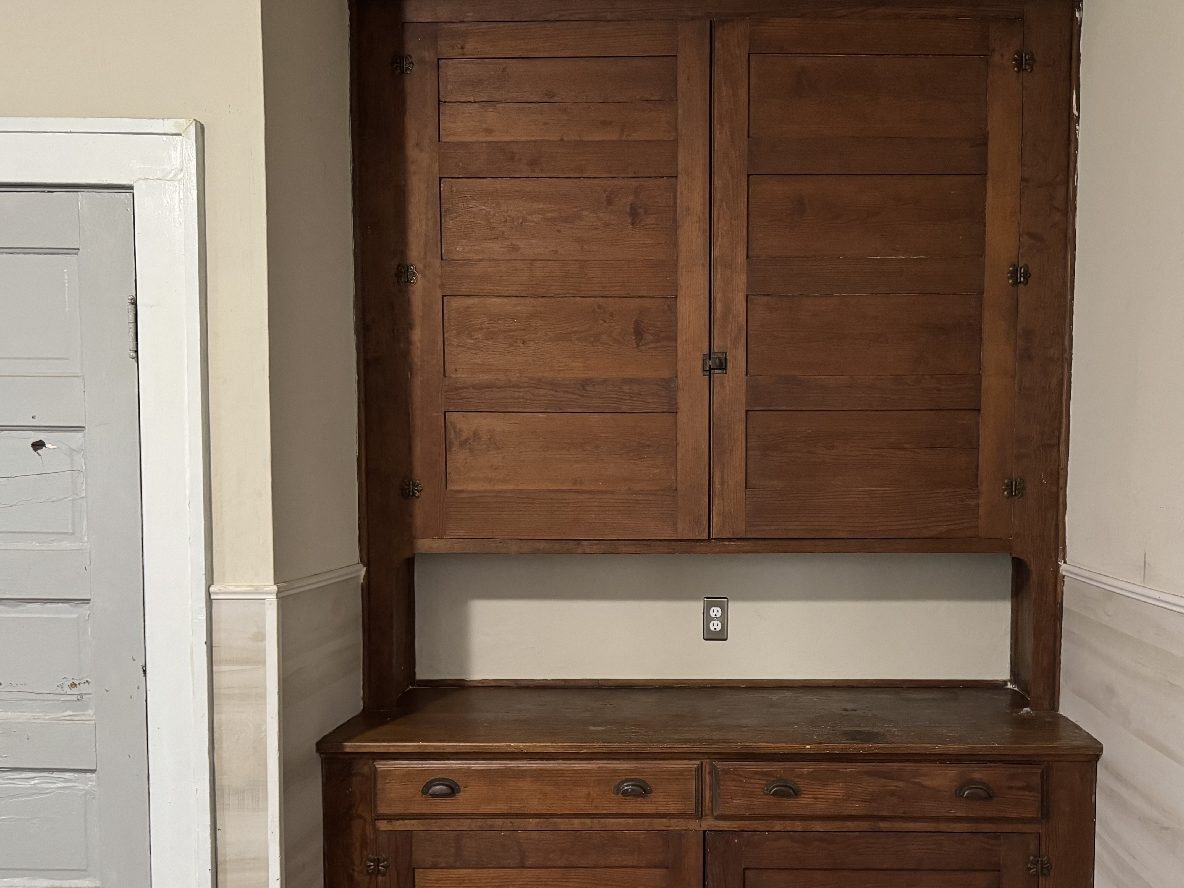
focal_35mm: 32
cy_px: 528
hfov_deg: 56.5
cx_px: 693
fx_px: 1095
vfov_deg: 44.0
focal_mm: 6.76
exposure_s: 1/40
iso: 800
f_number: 1.78
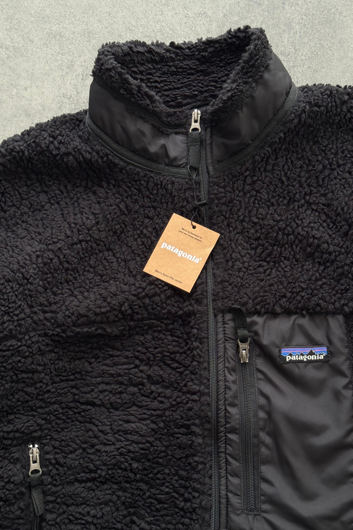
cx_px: 202
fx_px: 794
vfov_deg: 36.9
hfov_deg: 25.0
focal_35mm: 54
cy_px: 271
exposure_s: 1/140
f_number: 1.78
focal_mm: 6.76
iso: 80
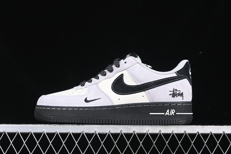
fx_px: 481
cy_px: 77
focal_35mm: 75
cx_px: 116
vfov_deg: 18.2
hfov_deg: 27.0
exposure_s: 1/80
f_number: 7.1
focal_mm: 50
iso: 160
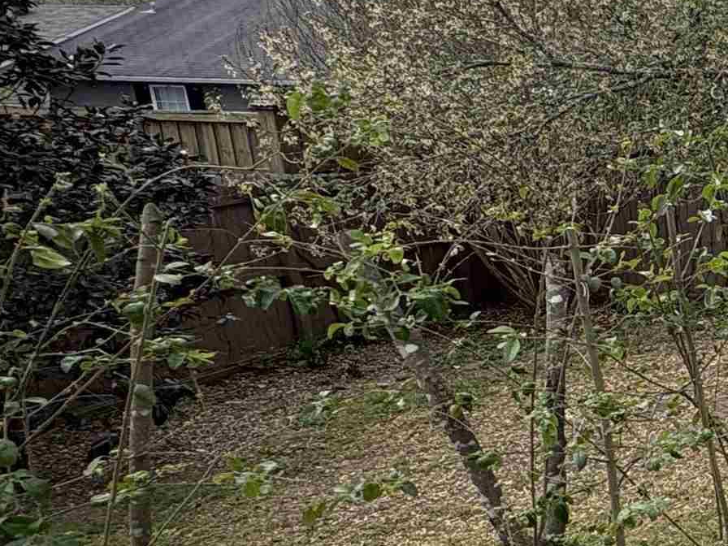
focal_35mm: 48
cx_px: 1222
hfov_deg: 24.4
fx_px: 1009
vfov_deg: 30.2
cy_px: 314
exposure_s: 1/652
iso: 40
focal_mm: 2.22
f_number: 2.2
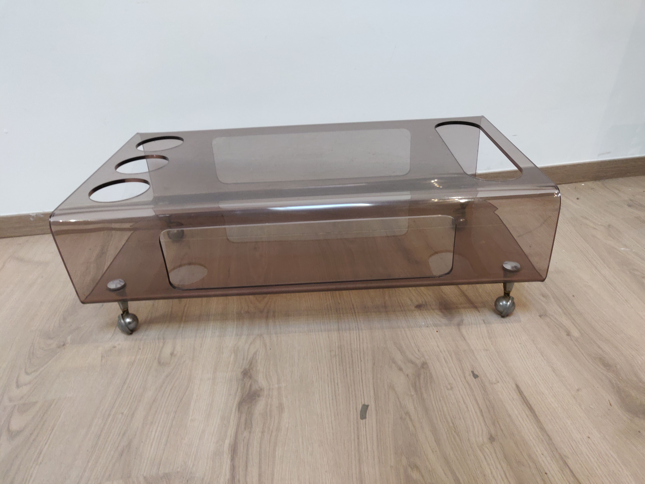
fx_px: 466
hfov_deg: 69.4
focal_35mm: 25
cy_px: 242
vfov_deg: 54.9
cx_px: 322
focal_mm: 4.25
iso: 640
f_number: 1.7
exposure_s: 1/33
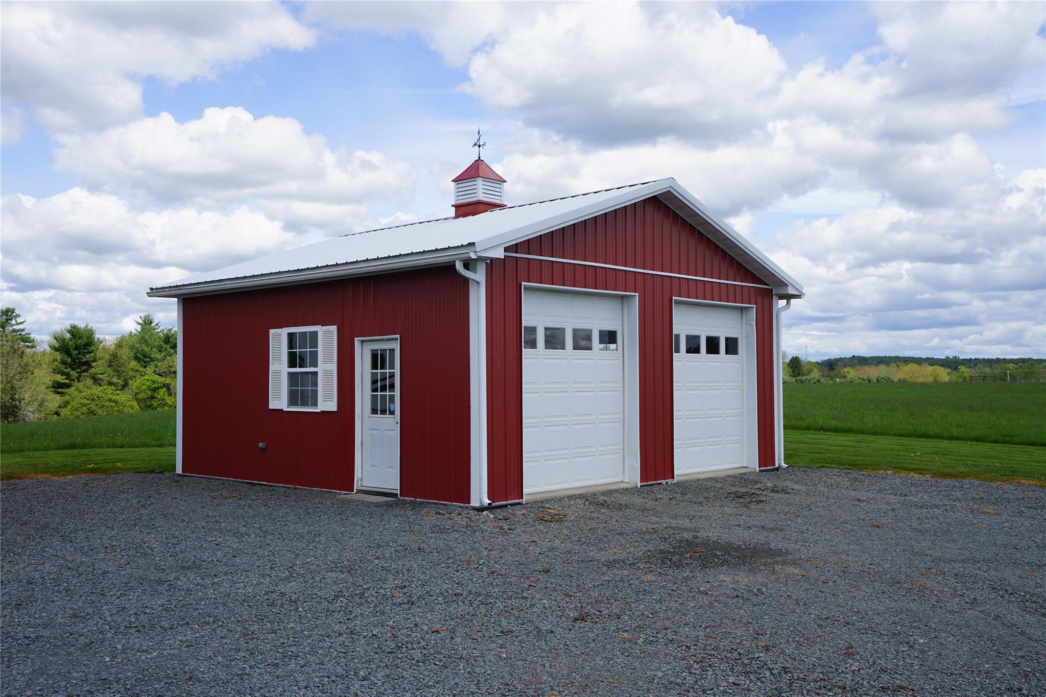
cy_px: 348
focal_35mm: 35
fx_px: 1017
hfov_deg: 54.4
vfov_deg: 37.8
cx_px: 523
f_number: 11
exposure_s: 1/125
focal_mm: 35
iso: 100
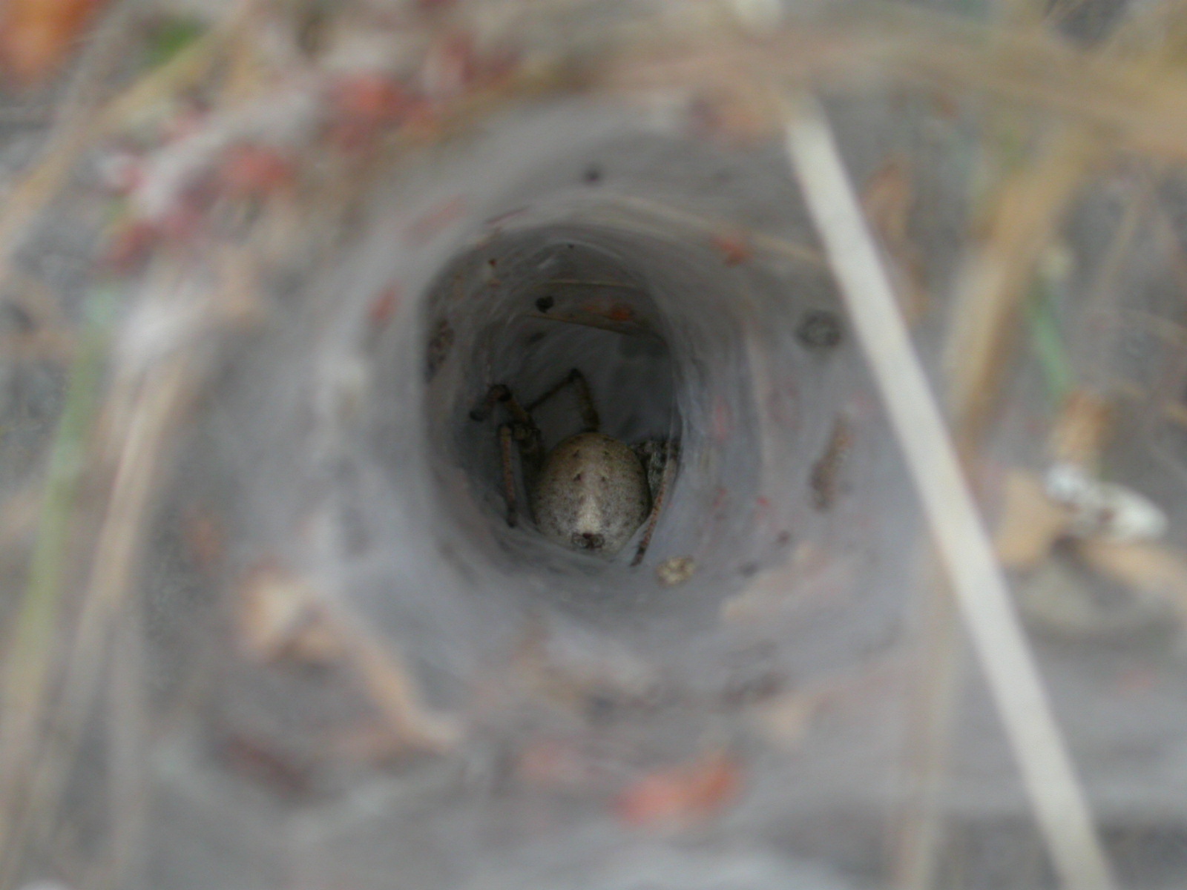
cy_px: 445
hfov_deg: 14.5
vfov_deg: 10.9
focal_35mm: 136
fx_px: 4664
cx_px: 594
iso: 100
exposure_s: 1/60.3
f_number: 4.7
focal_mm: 28.2
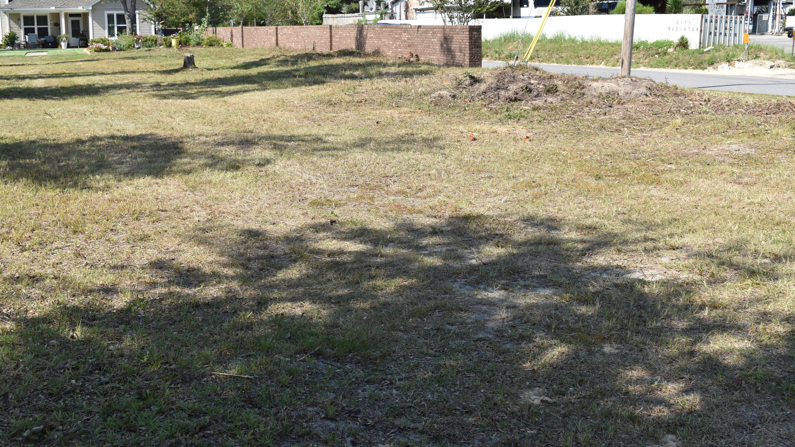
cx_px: 393
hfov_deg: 44.1
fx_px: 981
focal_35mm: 47
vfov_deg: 25.7
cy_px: 209
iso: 200
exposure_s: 1/320
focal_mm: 29
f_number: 9
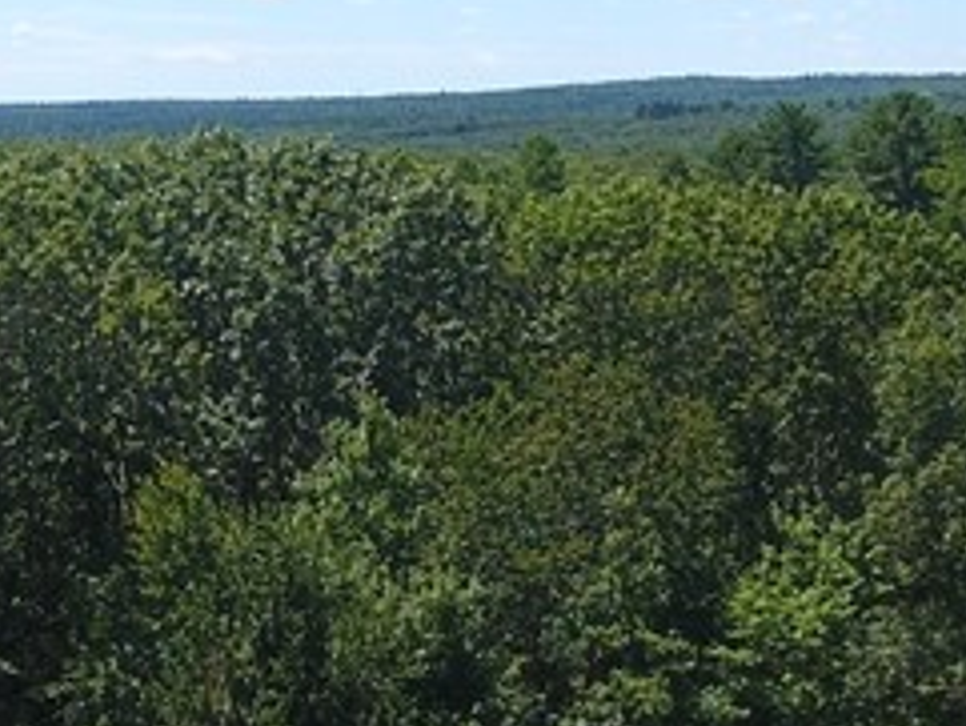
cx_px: 589
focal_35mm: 85
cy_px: 614
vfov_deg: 17.2
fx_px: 2373
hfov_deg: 23.0
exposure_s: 1/657
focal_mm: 3.61
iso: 100
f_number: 2.8
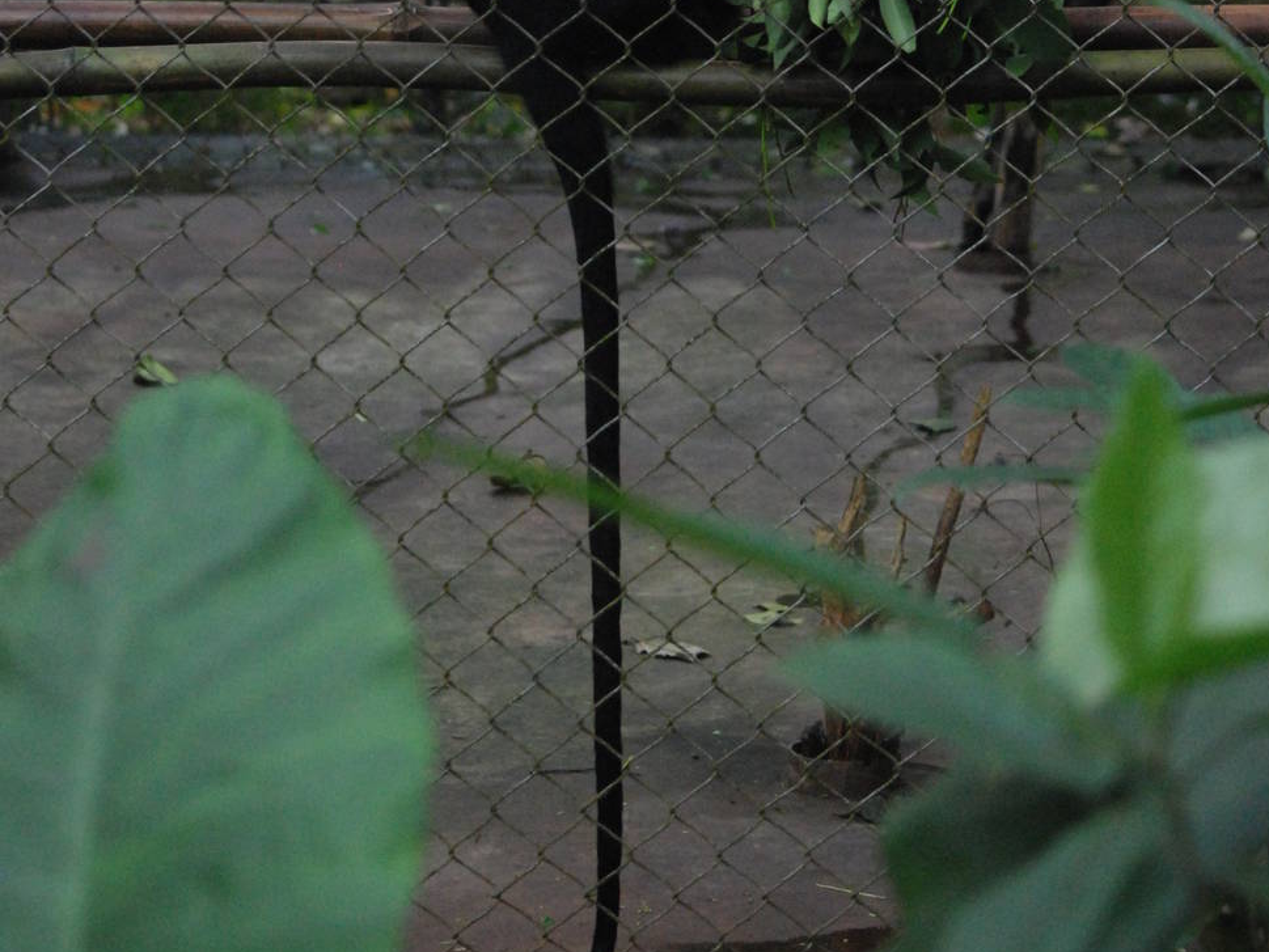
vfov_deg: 8.0
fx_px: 6819
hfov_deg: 10.6
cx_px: 680
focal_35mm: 186
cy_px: 194
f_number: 4
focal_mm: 78
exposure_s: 1/160
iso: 1600
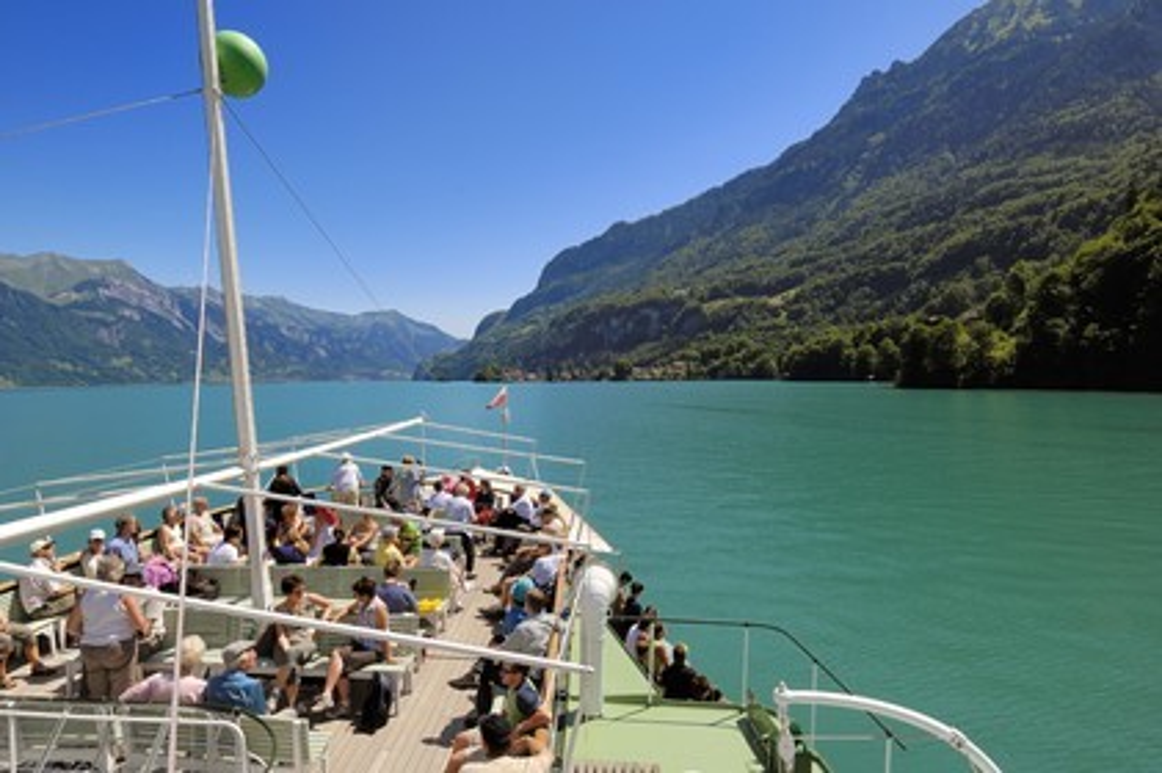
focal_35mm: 20
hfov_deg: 85.5
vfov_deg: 63.1
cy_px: 386
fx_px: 629
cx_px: 581
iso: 125
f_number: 12
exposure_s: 1/160
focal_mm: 13
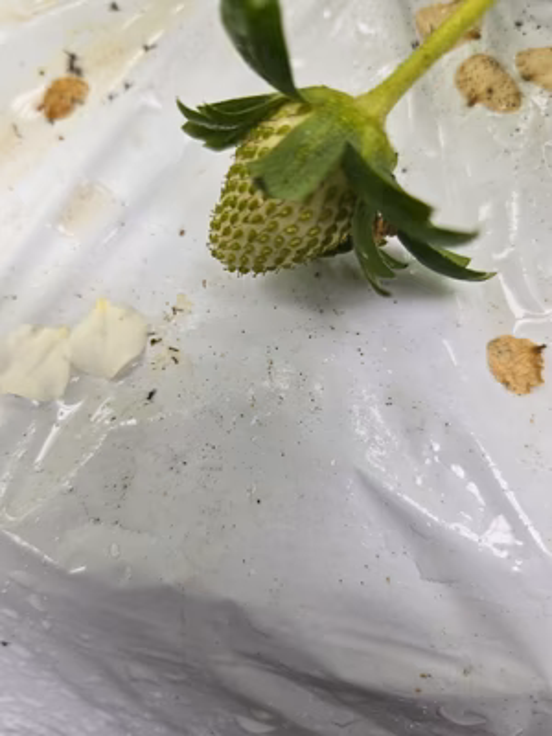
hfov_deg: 58.9
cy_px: 368
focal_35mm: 23
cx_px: 276
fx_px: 489
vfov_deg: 73.9
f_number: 1.8
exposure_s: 1/180
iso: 80
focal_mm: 5.4
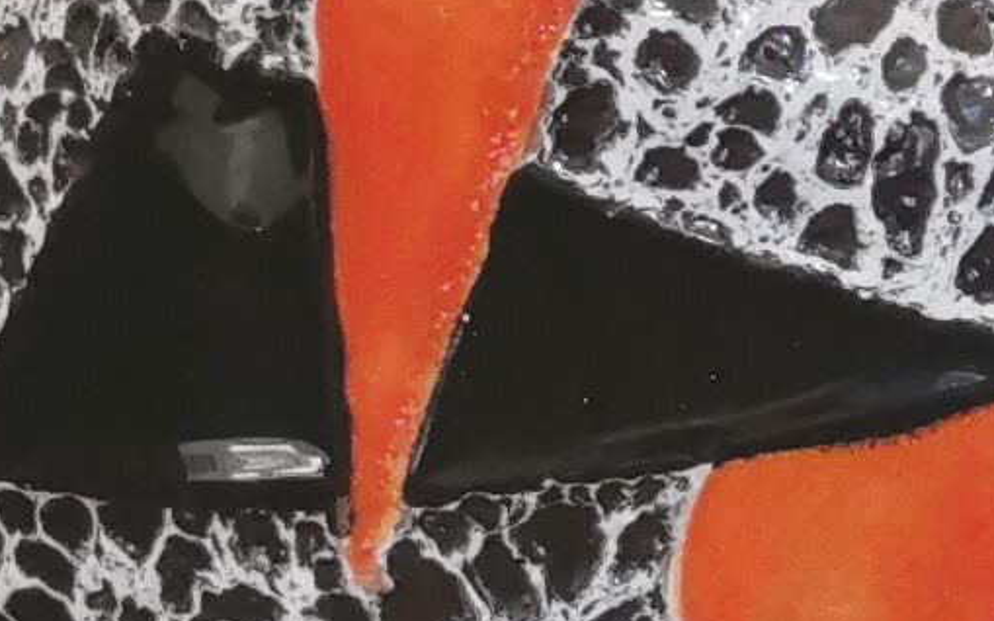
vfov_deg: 6.1
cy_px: -914
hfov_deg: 9.8
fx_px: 5553
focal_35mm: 205
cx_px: 1599
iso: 200
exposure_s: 1/100
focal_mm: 5.58
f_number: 1.8
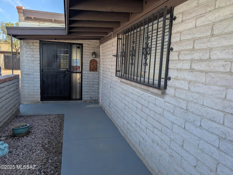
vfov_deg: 56.9
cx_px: 116
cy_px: 88
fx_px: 162
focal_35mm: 24
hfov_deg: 71.5
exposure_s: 1/1961
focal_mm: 6.9
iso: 16
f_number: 1.68
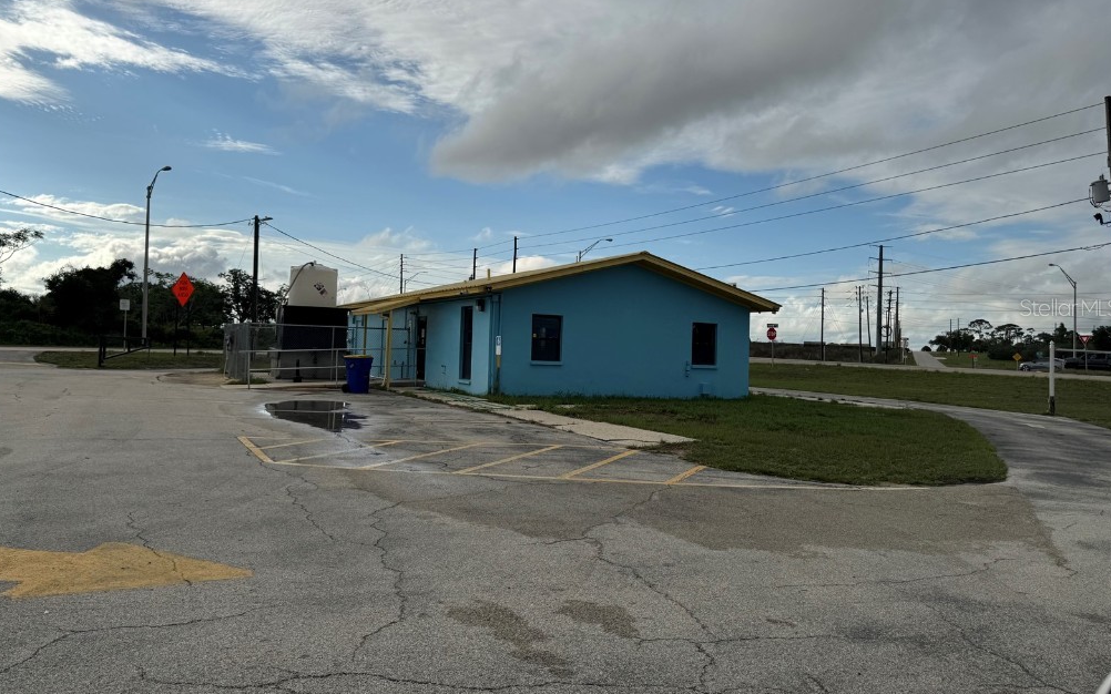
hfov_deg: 70.4
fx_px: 787
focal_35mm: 26
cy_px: 307
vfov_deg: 47.5
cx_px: 557
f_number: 1.78
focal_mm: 6.76
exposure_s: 1/9009
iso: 80
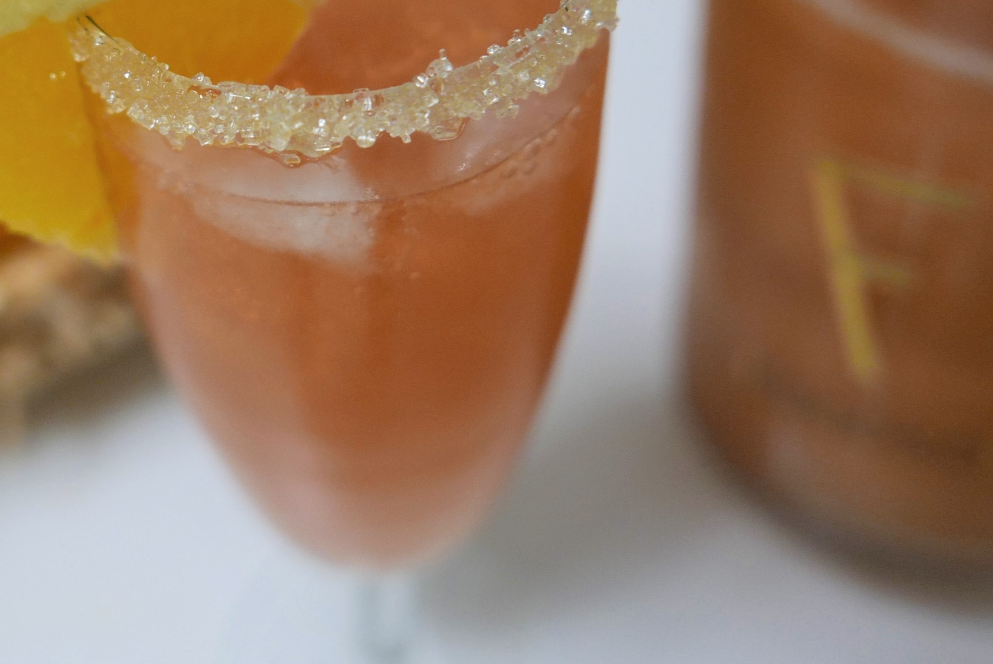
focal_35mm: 47
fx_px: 1298
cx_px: 232
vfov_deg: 28.3
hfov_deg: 40.5
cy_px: 162
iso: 400
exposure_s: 1/80
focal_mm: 12.1
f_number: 2
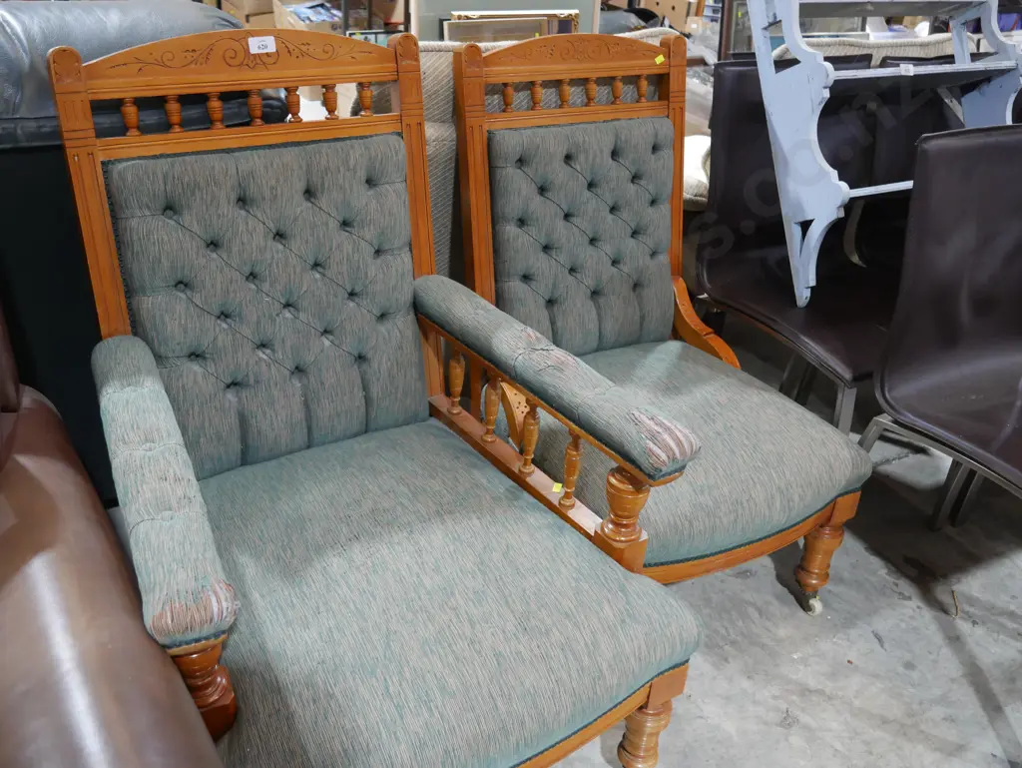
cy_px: 384
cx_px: 511
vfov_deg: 44.2
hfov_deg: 56.8
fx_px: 945
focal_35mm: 32
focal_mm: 16
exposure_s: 1/60
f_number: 3.6
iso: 1250
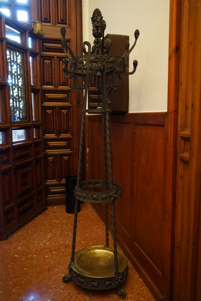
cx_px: 100
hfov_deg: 45.0
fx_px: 243
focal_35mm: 29
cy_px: 150
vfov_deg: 63.6
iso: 6400
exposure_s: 1/60
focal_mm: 29
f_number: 4
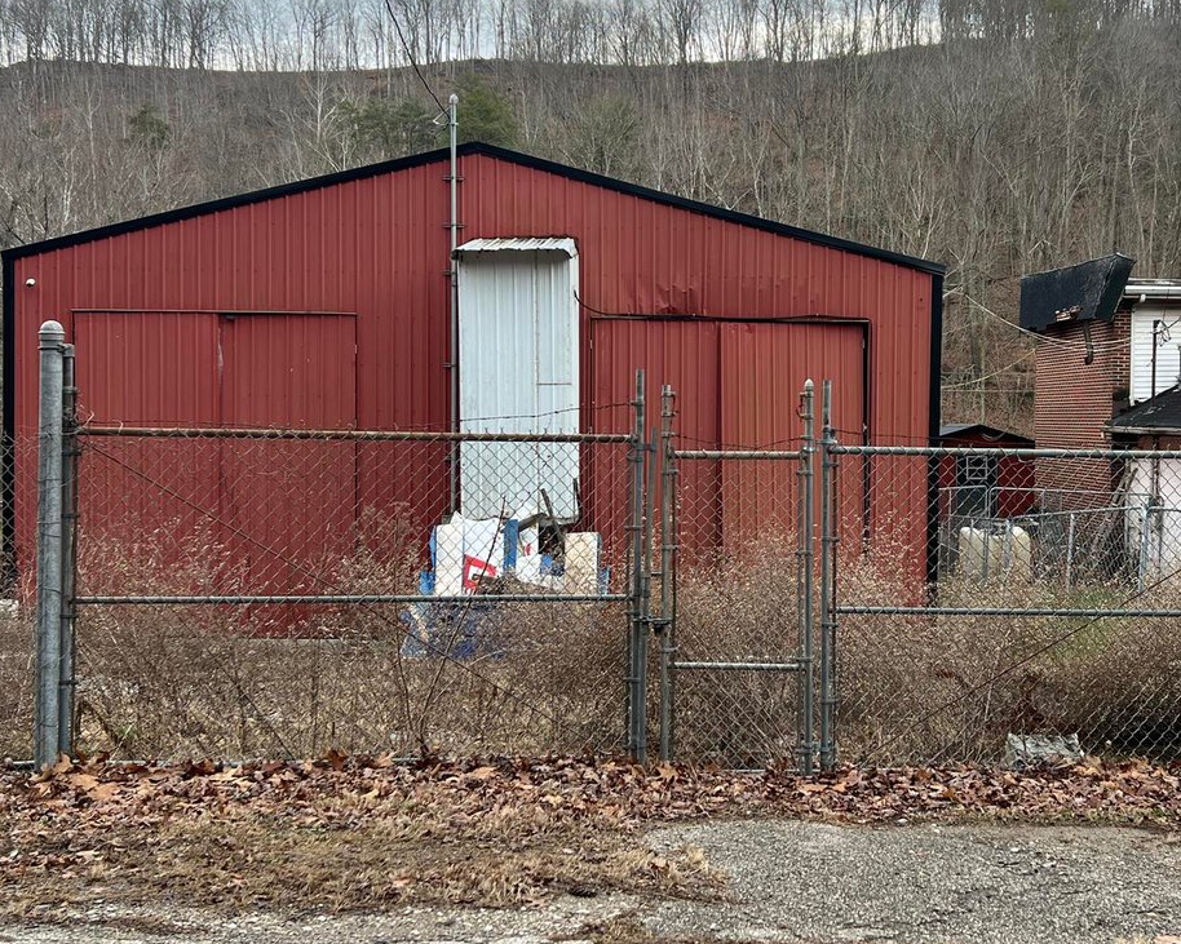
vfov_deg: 35.7
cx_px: 711
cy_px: 436
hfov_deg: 43.6
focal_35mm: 42
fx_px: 1468
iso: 50
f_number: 1.5
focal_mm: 5.7
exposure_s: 1/300
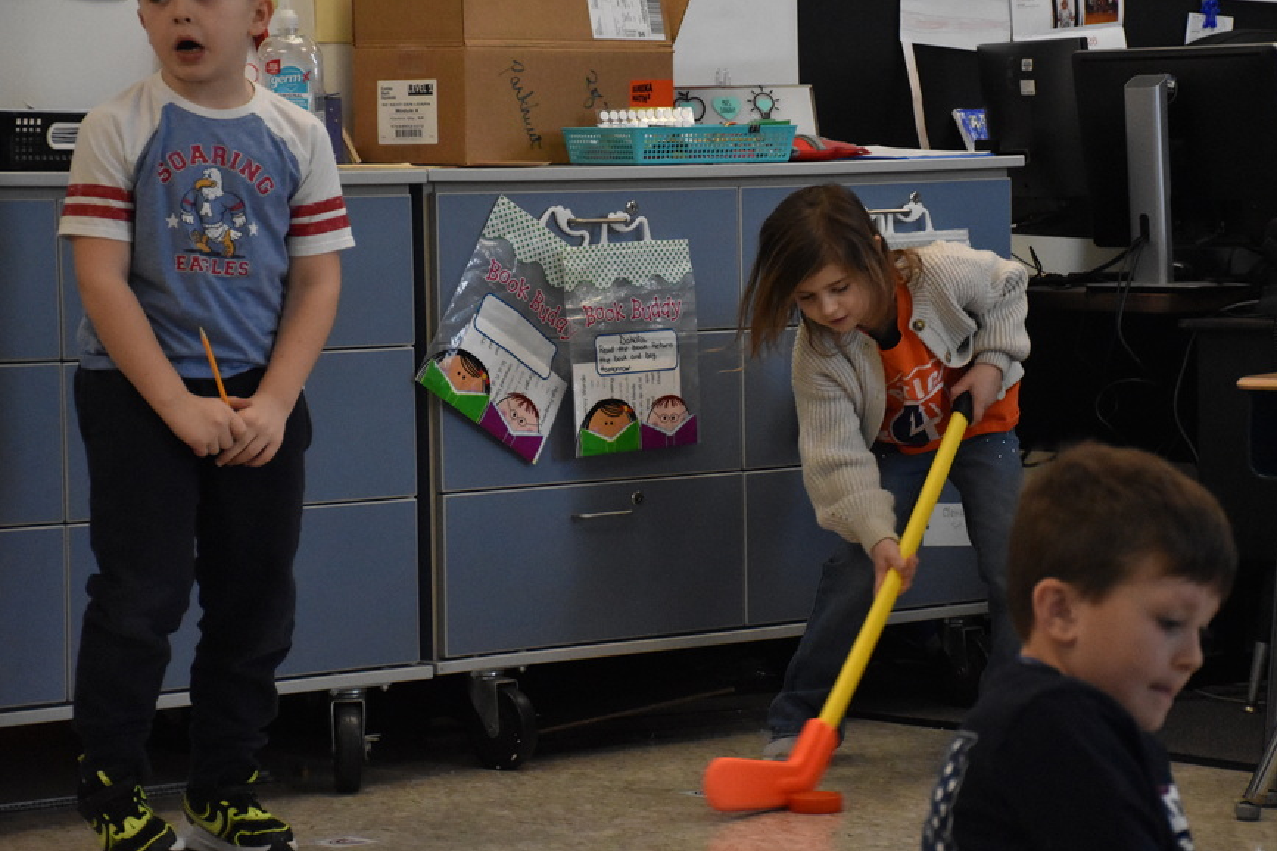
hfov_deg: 16.5
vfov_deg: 11.1
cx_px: 742
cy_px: 453
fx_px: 4398
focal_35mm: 124
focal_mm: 70
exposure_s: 1/400
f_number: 5
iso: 5000
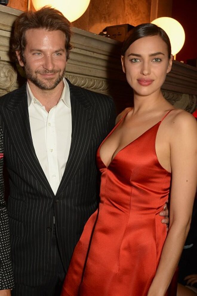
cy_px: 148
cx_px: 98
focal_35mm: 28
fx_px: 230
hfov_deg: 46.3
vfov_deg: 65.5
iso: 1250
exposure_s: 1/50
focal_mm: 28
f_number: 7.1
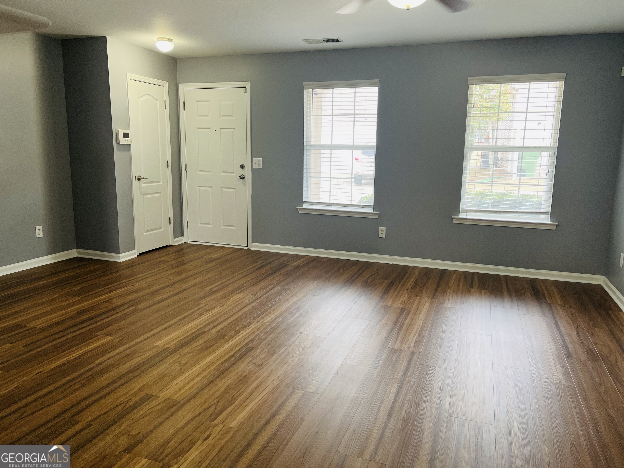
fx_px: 469
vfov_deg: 53.1
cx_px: 312
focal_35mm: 26
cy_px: 234
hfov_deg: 67.3
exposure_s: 1/60
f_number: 1.6
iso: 64
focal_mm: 5.1
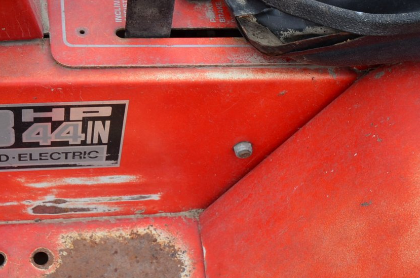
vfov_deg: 21.7
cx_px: 84
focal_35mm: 62
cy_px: 92
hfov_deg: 31.6
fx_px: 722
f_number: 9
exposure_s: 1/320
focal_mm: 20
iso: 250
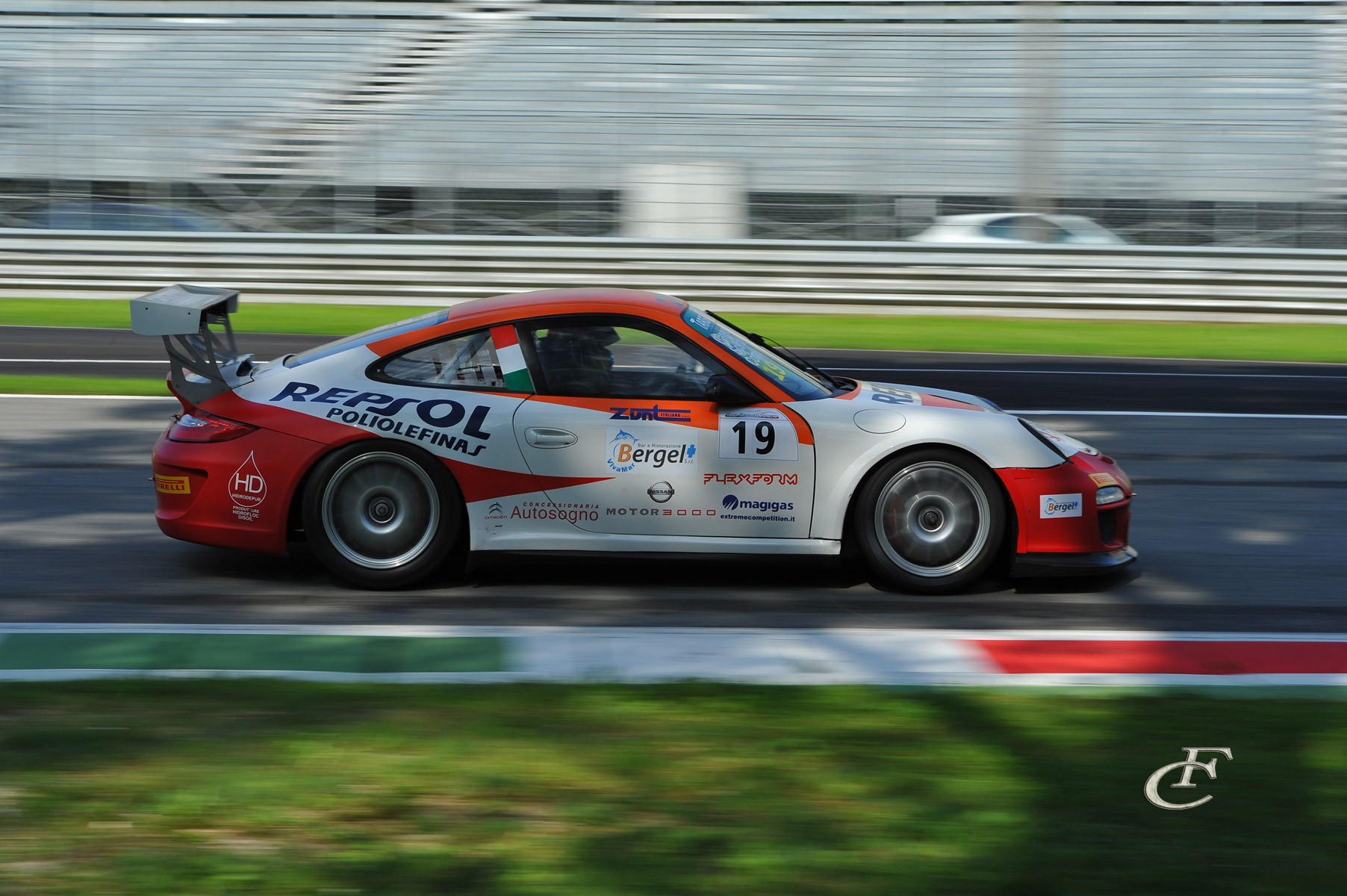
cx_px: 674
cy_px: 448
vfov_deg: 17.5
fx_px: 2916
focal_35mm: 78
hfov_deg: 26.0
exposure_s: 1/200
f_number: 11
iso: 200
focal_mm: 78
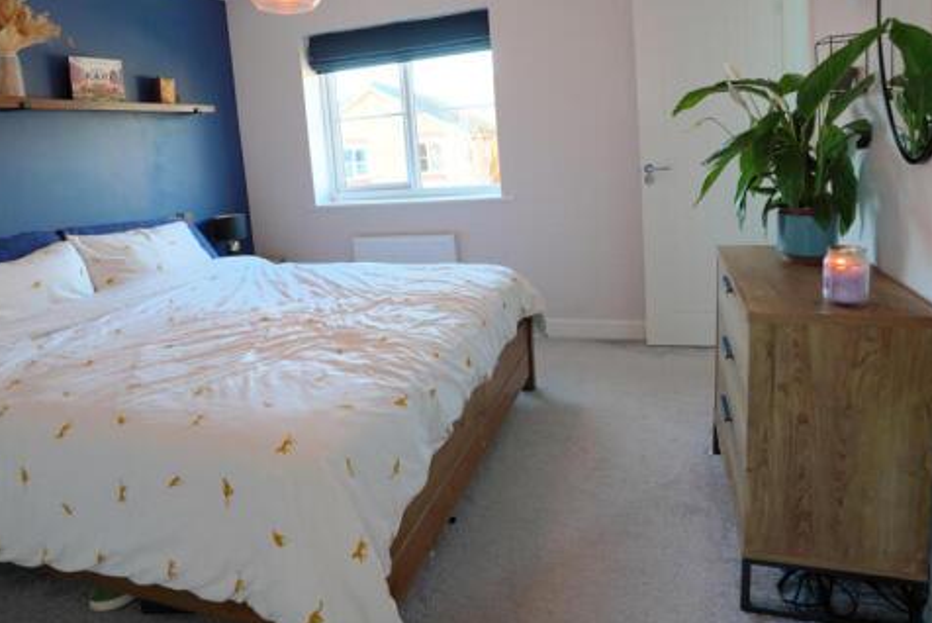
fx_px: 570
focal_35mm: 22
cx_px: 453
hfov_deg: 78.5
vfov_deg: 56.4
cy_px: 224
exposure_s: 1/60
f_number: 5.6
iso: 1000
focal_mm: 16
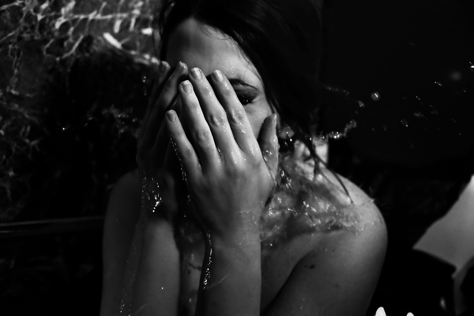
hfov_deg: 38.2
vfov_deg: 26.0
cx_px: 237
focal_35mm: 52
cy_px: 158
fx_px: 685
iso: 2000
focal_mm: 52
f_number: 5
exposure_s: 1/160
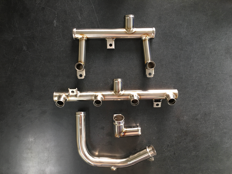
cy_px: 87
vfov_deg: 48.2
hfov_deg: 61.7
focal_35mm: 29
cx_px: 116
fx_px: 194
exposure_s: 1/15
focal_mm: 4.15
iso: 32
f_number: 2.2
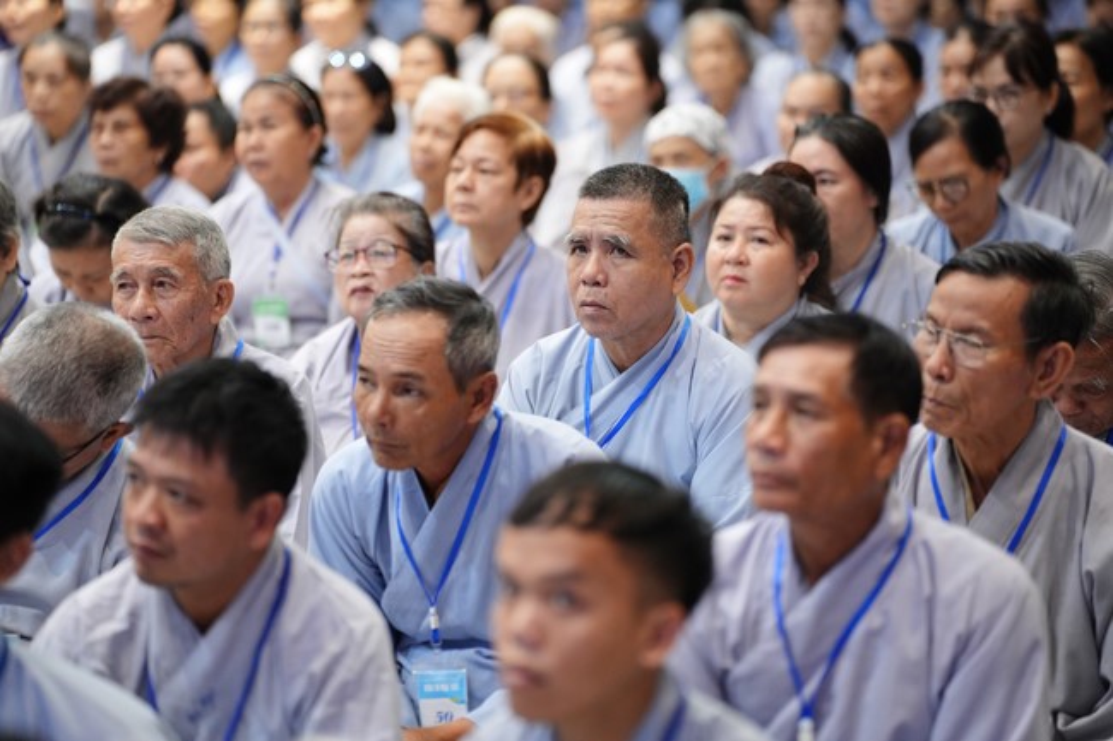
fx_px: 4636
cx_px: 556
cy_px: 370
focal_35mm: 150
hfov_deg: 13.7
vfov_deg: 9.1
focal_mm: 150
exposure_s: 1/125
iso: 4000
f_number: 2.8
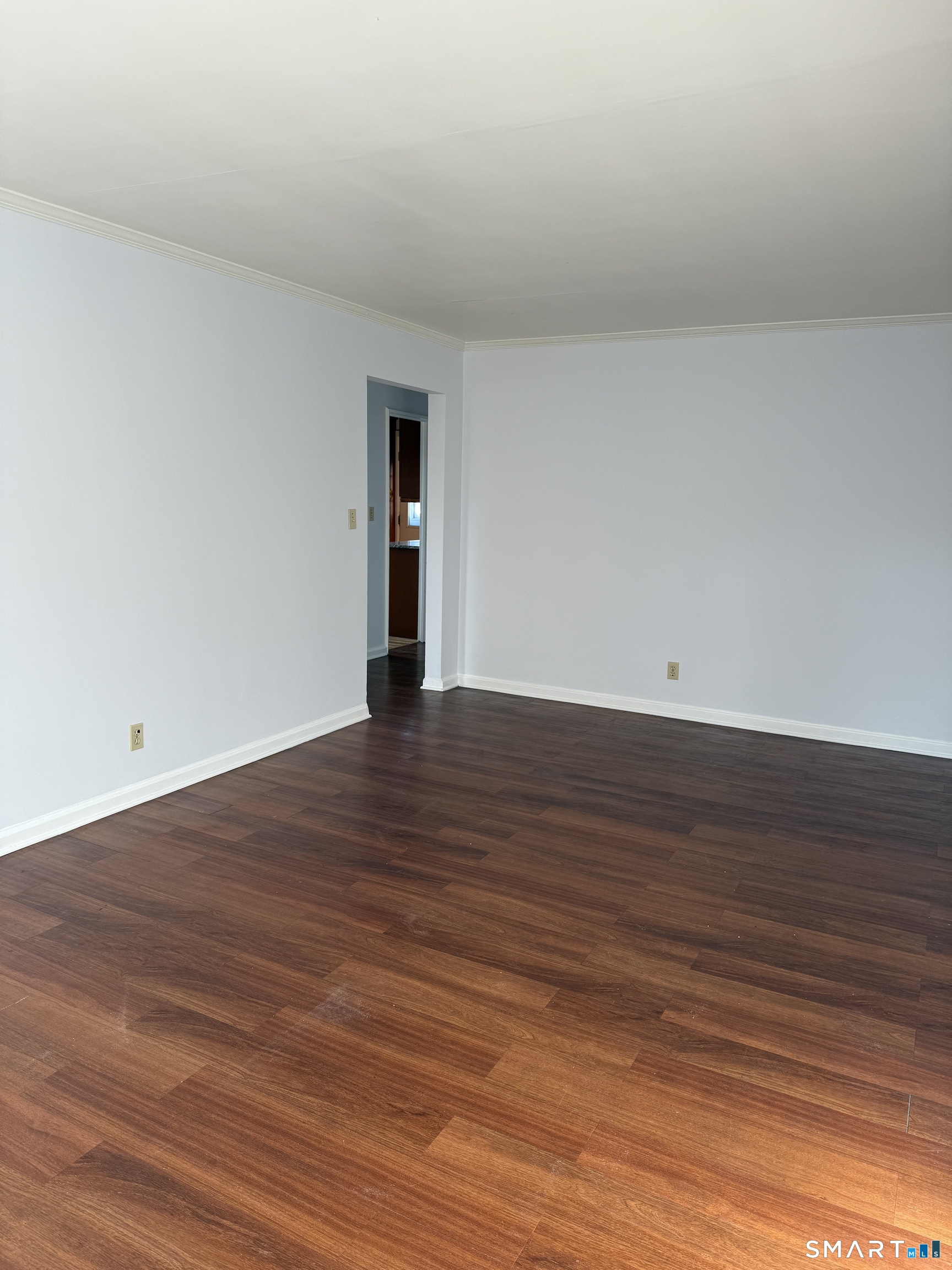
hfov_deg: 56.8
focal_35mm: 24
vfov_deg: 71.6
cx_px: 476
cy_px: 635
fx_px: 880
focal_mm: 6.76
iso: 64
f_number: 1.78
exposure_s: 1/121
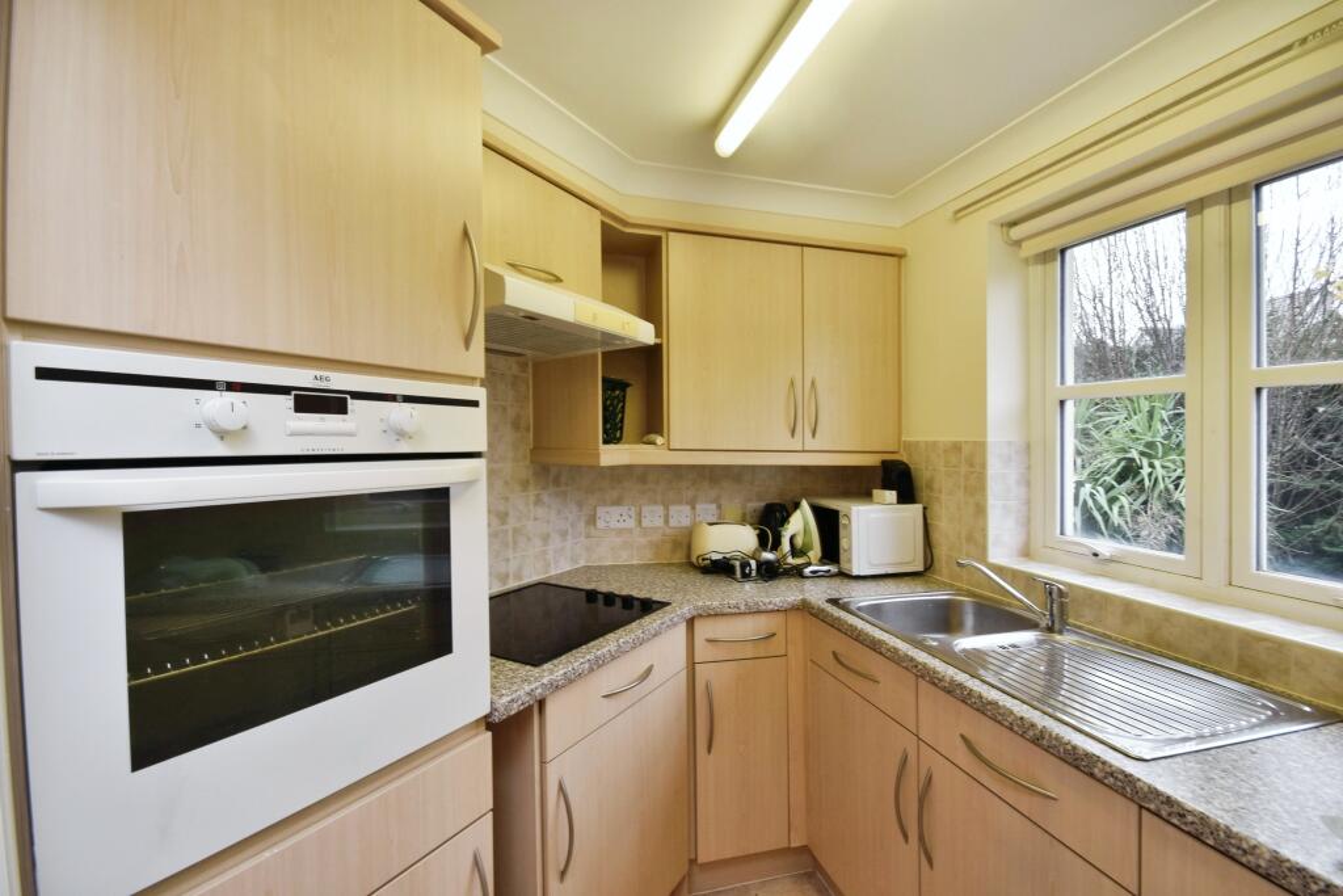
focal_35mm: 15
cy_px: 448
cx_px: 672
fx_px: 560
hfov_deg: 100.4
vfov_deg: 77.3
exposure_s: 1/20
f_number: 9
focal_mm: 10
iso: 400
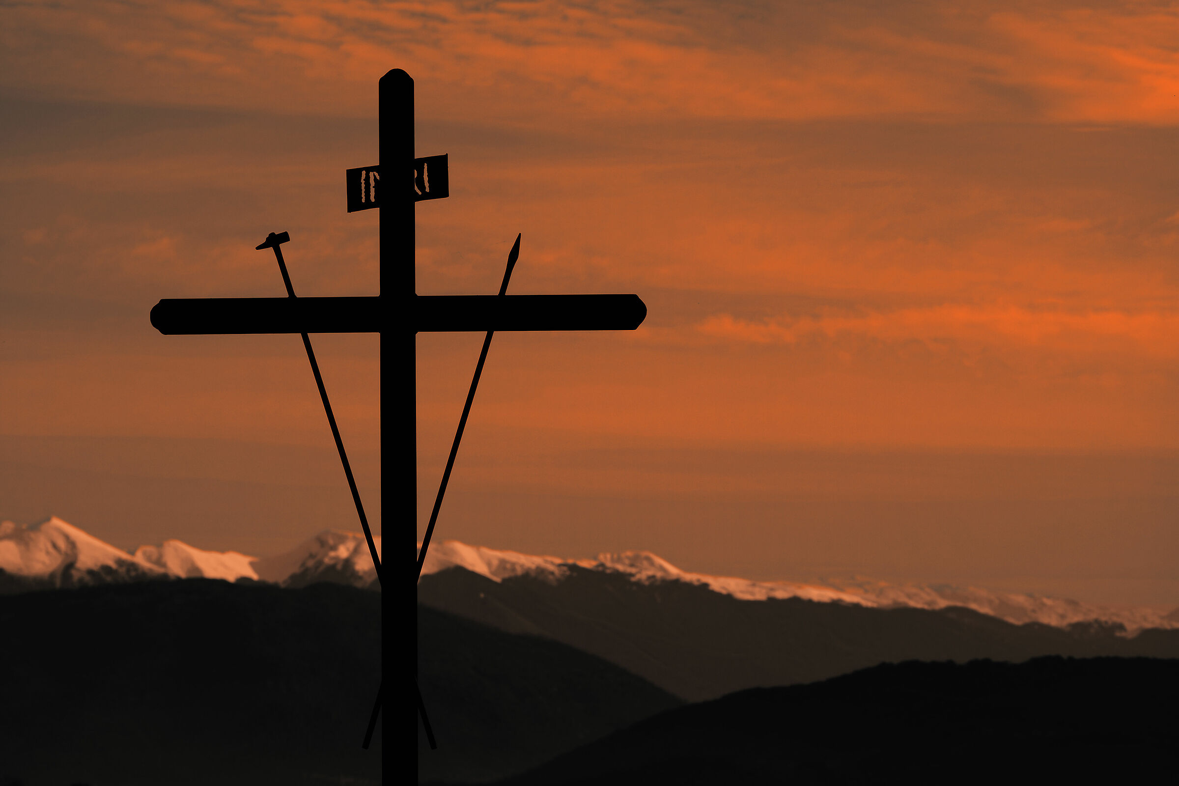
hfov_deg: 17.1
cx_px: 590
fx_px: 3930
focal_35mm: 120
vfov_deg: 11.4
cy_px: 393
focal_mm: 80
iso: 200
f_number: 7.1
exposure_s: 1/800
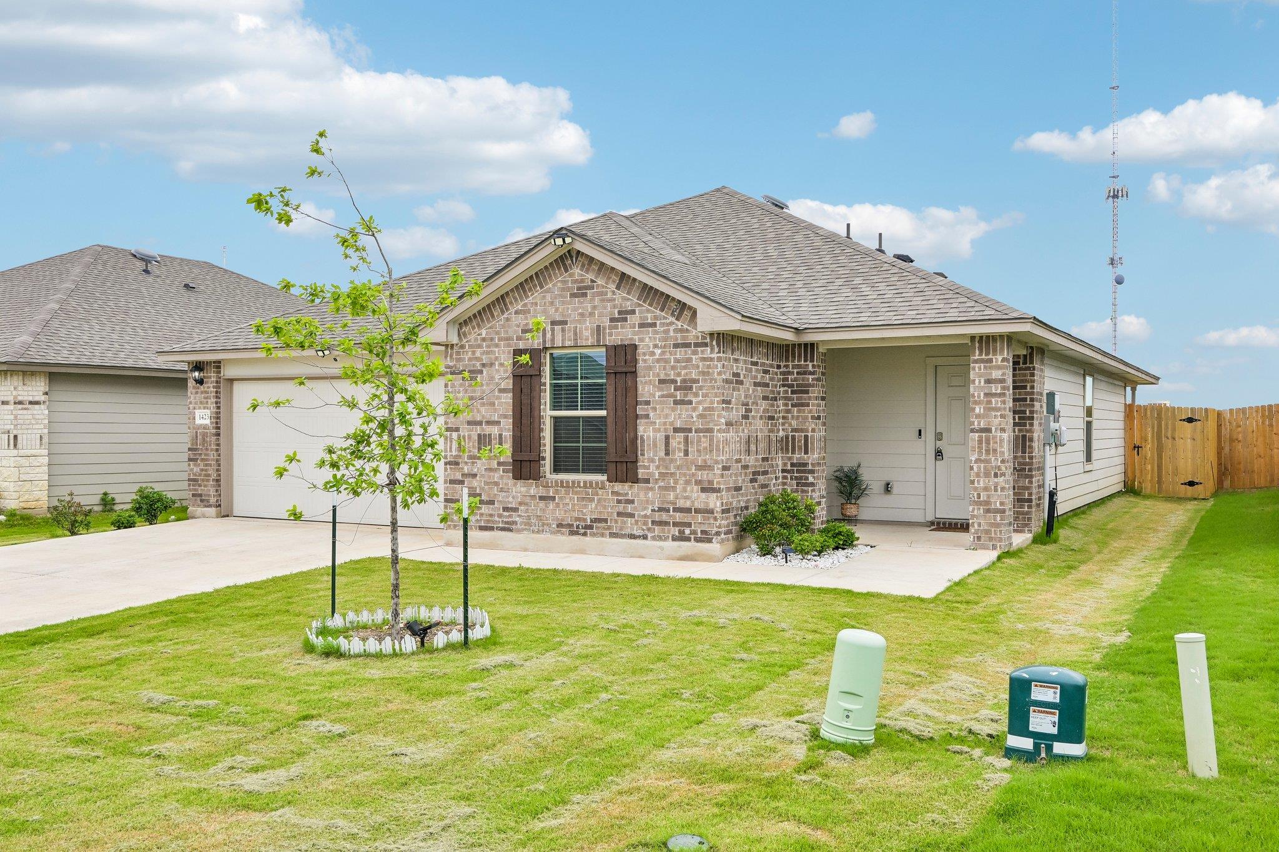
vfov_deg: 42.3
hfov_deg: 60.3
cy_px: 426
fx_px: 1101
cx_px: 640
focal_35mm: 31
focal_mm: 21
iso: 100
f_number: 6.7
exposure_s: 1/250
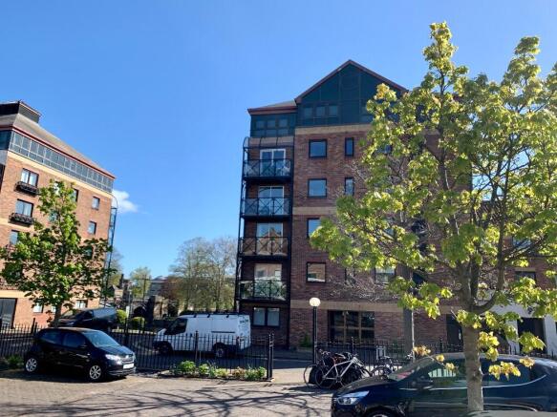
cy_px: 208
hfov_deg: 67.3
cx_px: 278
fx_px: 418
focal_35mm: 26
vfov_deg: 53.0
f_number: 1.8
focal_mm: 4.25
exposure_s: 1/1387
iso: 25
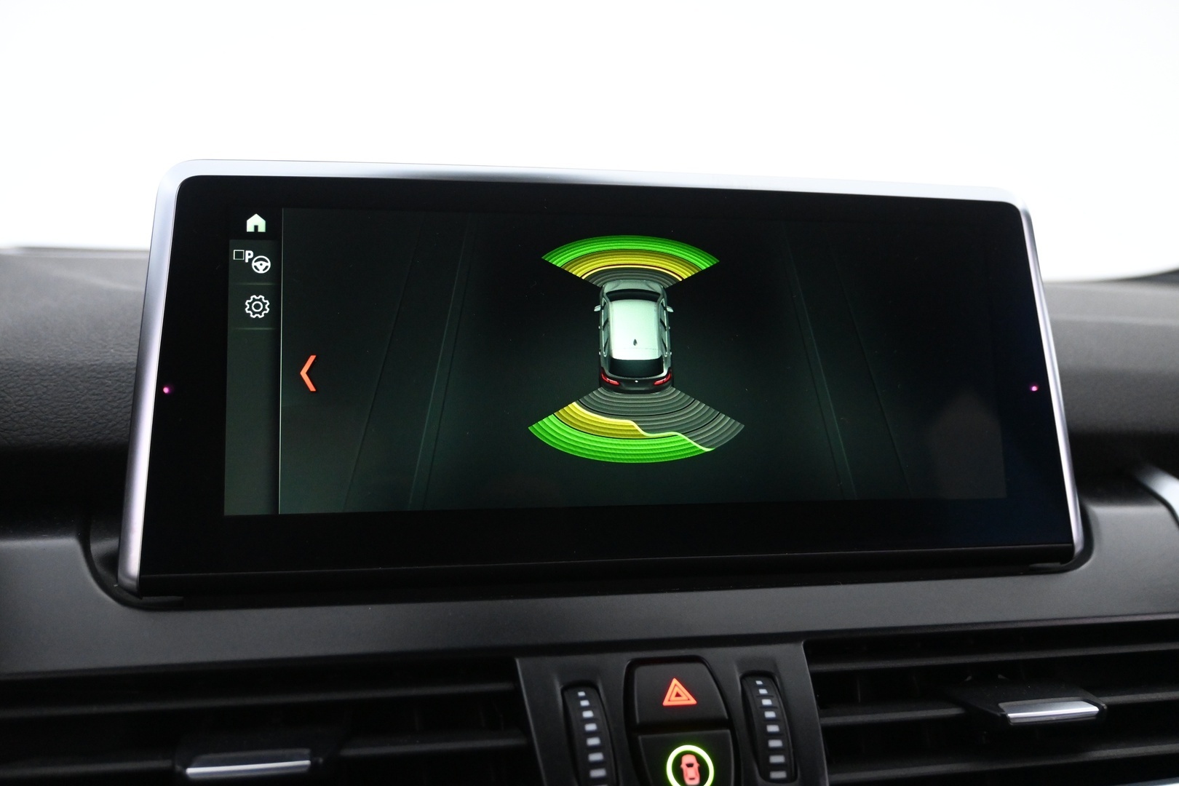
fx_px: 1007
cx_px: 590
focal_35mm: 31
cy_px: 393
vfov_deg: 42.6
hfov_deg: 60.7
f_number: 3.8
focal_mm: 20.5
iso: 3200
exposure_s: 1/50
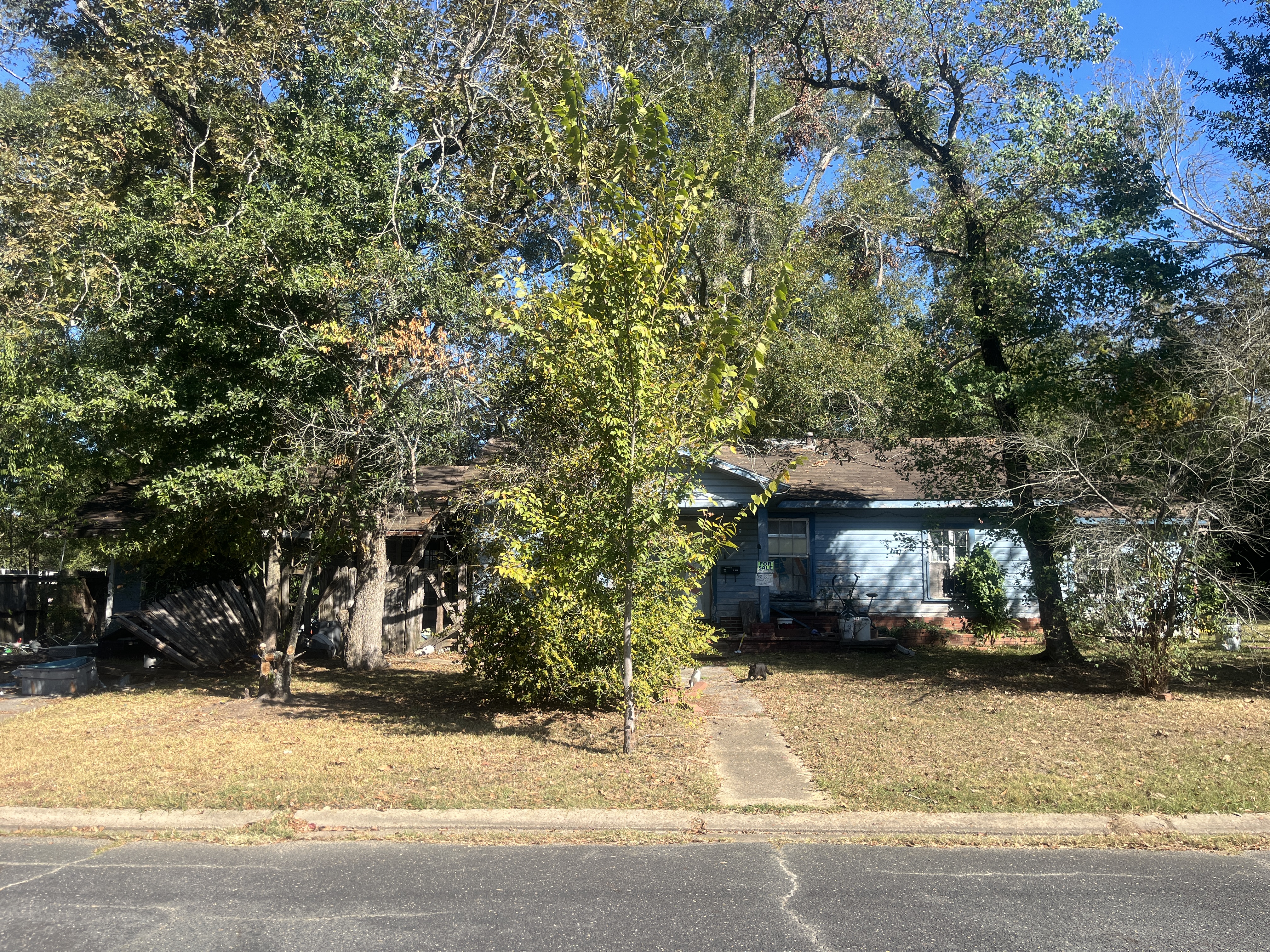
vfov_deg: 53.1
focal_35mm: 26
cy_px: 476
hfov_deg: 67.3
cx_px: 635
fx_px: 954
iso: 50
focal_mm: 5.1
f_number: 1.6
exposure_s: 1/1389
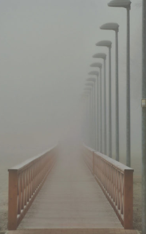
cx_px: 73
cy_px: 117
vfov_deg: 11.8
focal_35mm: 178
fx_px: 1133
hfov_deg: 7.4
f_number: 4.8
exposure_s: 1/200
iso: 100
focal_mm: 116
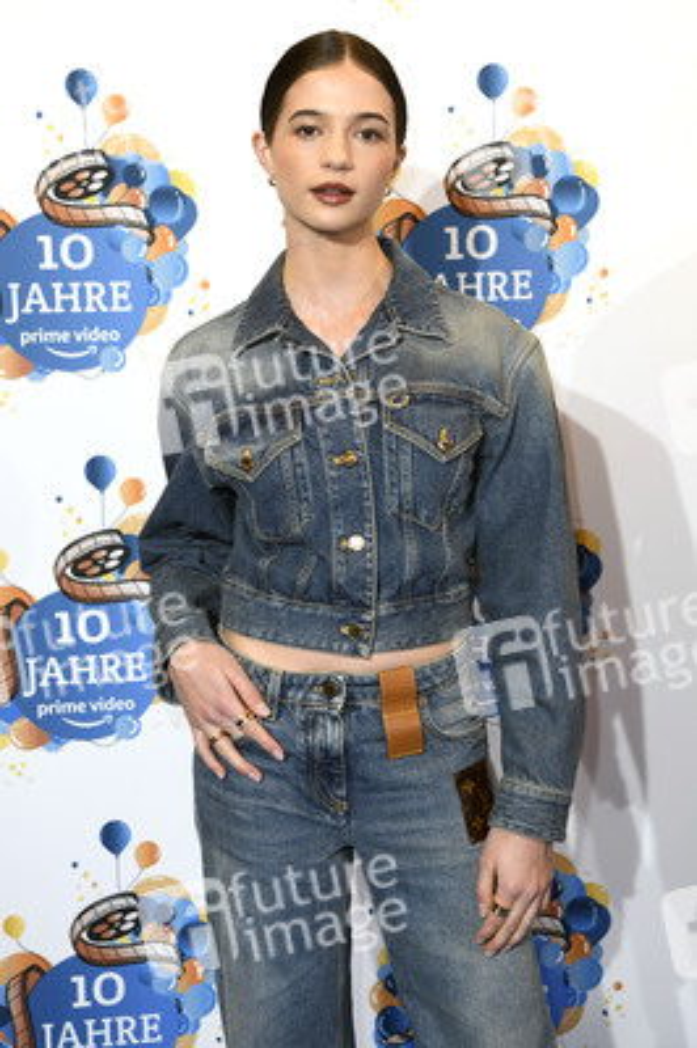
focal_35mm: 52
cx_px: 348
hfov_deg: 25.9
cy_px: 524
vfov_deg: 38.2
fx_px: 1513
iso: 1000
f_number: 5
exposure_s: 1/125
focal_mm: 52
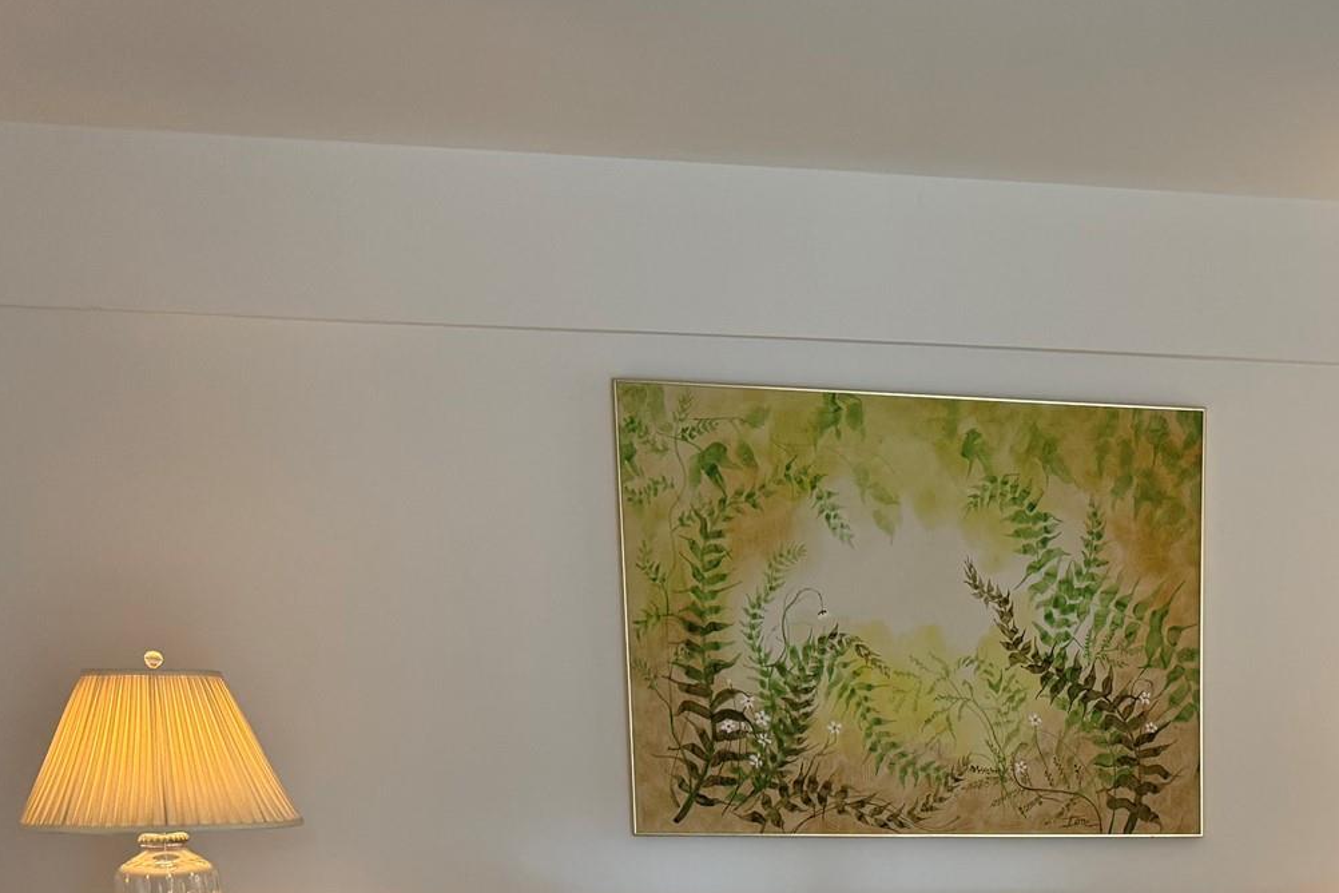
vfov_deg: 24.6
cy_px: 989
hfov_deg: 35.6
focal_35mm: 51
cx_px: 1299
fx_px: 1897
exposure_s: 1/60
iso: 125
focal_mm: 6.76
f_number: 1.78
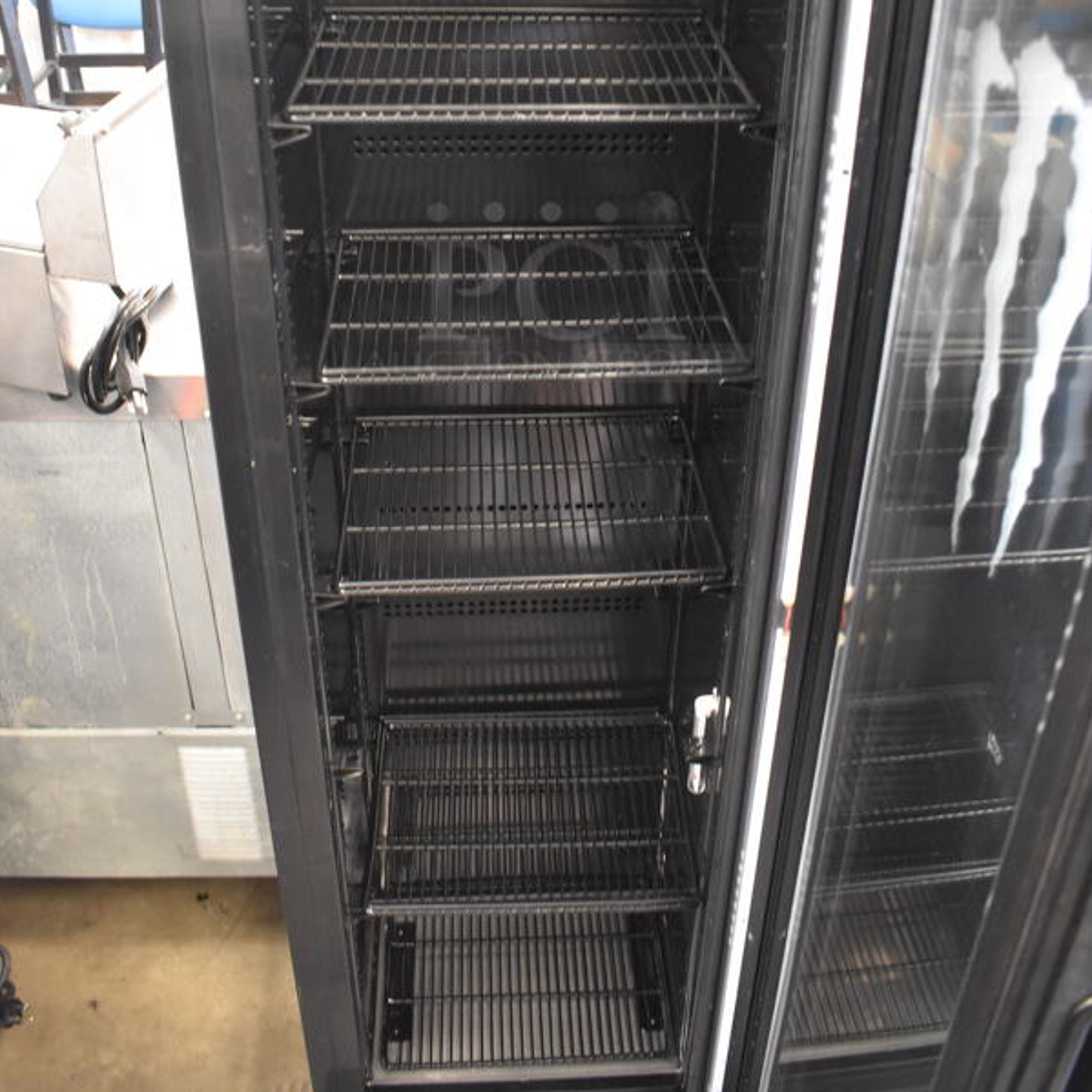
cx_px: 551
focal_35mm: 35
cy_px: 287
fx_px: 1249
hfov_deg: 47.2
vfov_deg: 45.7
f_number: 3.5
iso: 2800
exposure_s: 1/30
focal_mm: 18
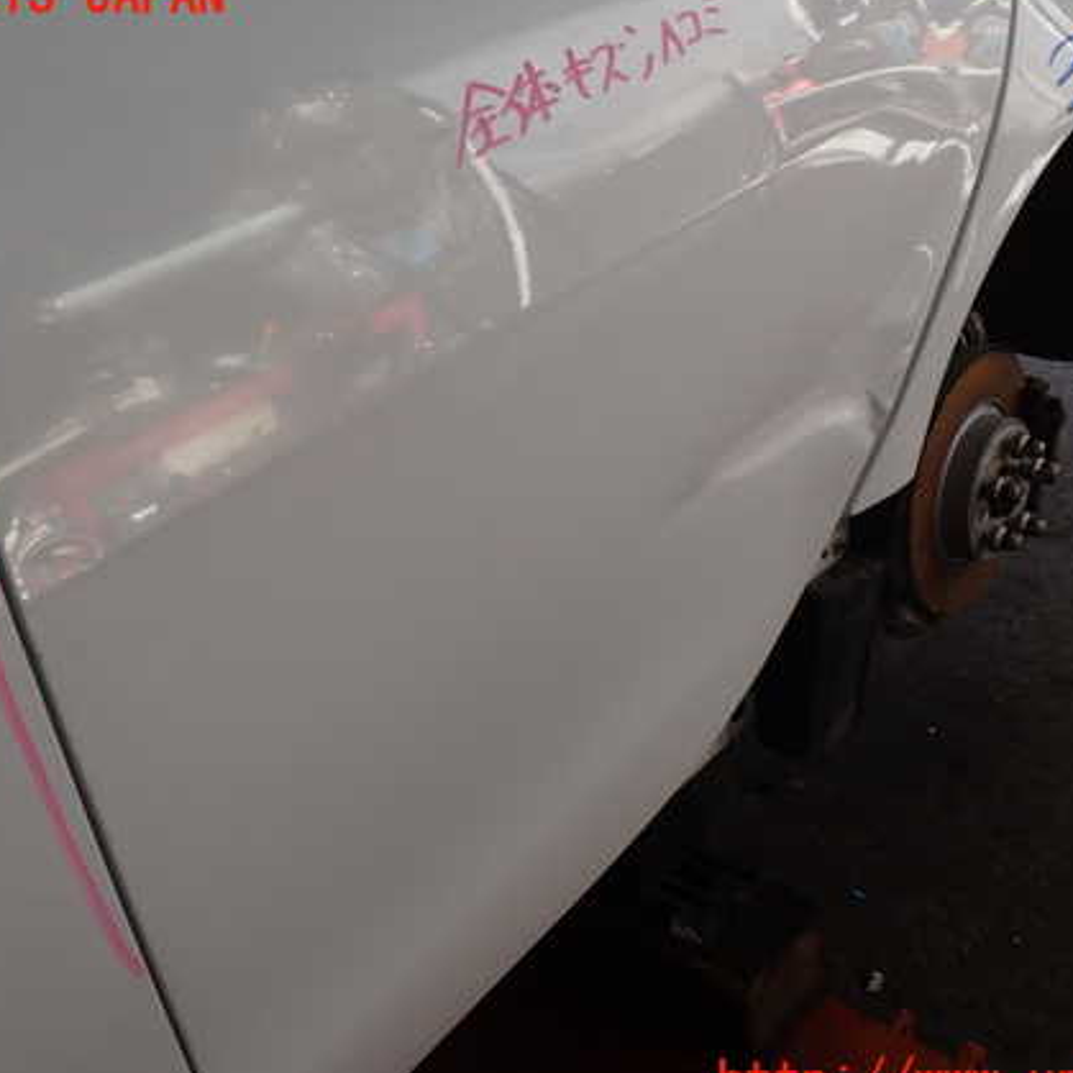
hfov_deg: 43.9
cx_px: 528
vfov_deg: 43.9
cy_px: 540
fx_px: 1333
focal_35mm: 38
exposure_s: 1/200
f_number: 3.2
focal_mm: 5.4
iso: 100
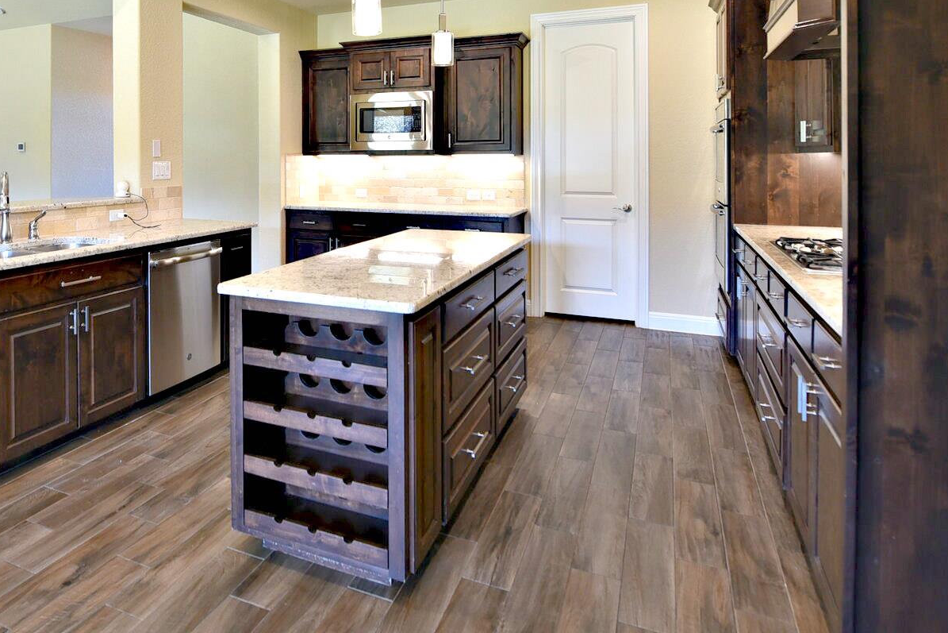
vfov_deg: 50.9
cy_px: 159
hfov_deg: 72.1
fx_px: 632
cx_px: 338
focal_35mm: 24
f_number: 4
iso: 640
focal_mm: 14
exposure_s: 1/60
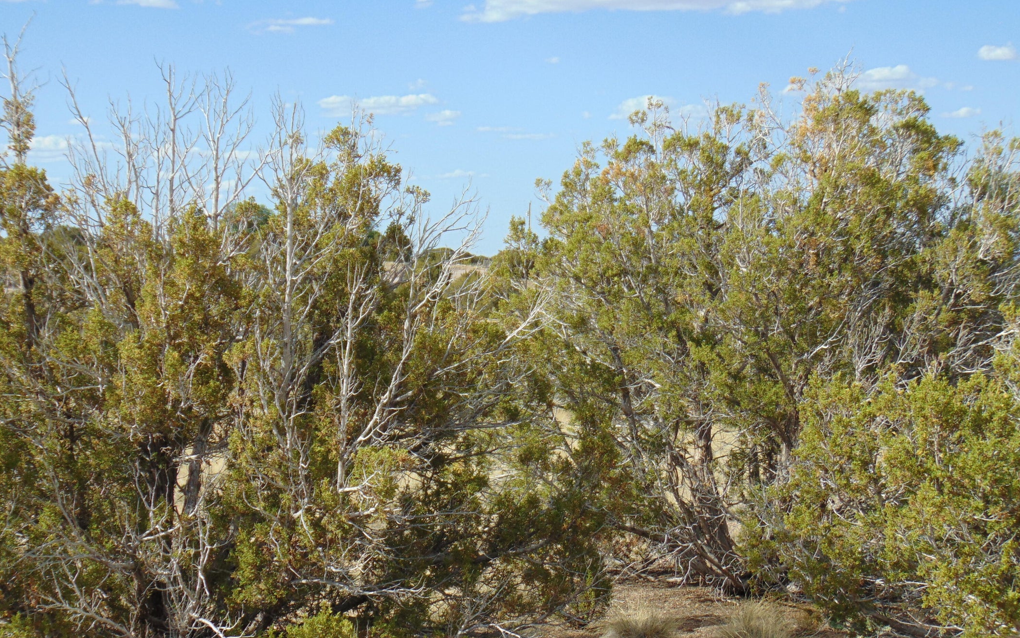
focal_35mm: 76
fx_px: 2113
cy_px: 348
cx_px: 509
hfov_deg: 27.1
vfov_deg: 17.2
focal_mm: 12.8
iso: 80
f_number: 3.7
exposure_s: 1/640
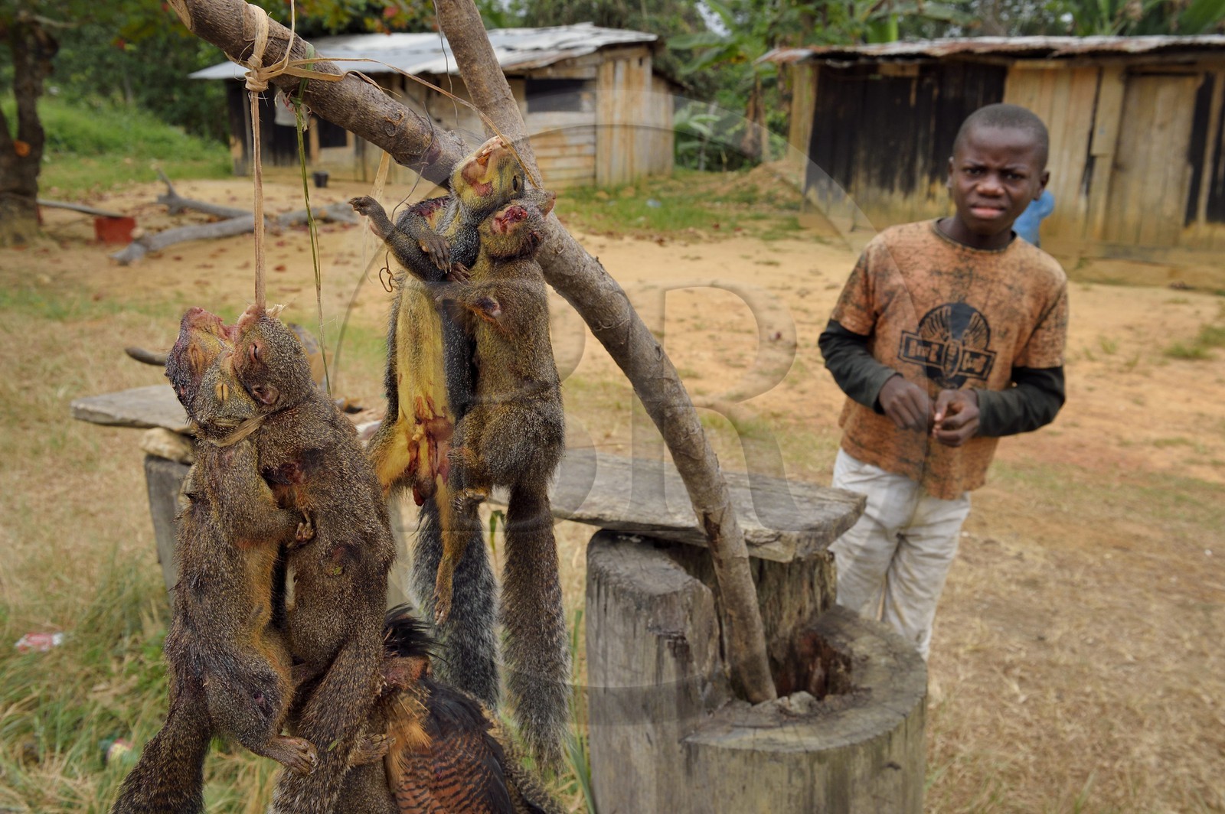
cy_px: 407
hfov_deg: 60.3
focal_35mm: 31
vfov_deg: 42.3
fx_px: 1054
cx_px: 612
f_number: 10
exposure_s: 1/640
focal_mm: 31
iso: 800
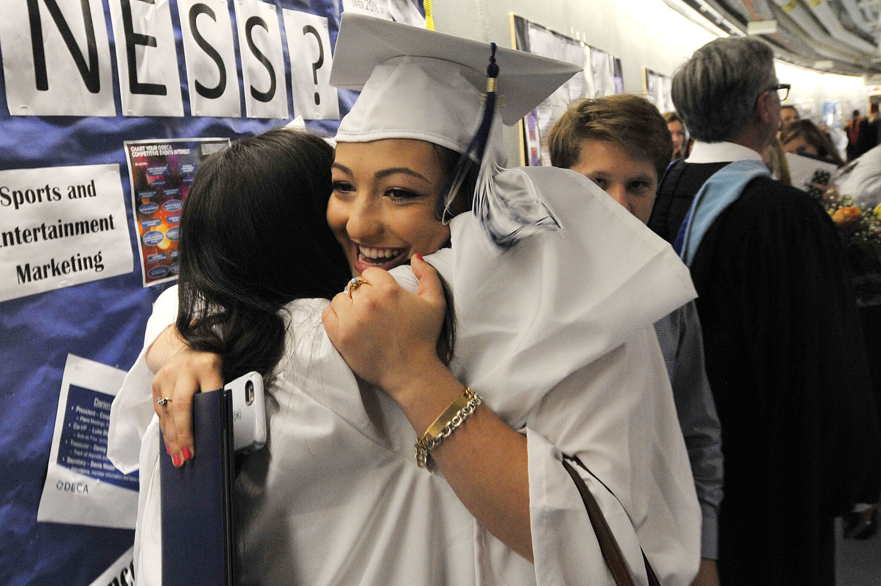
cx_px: 440
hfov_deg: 93.3
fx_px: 416
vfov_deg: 70.3
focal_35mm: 17
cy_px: 293
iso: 1600
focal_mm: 17
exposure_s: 1/80
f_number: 4
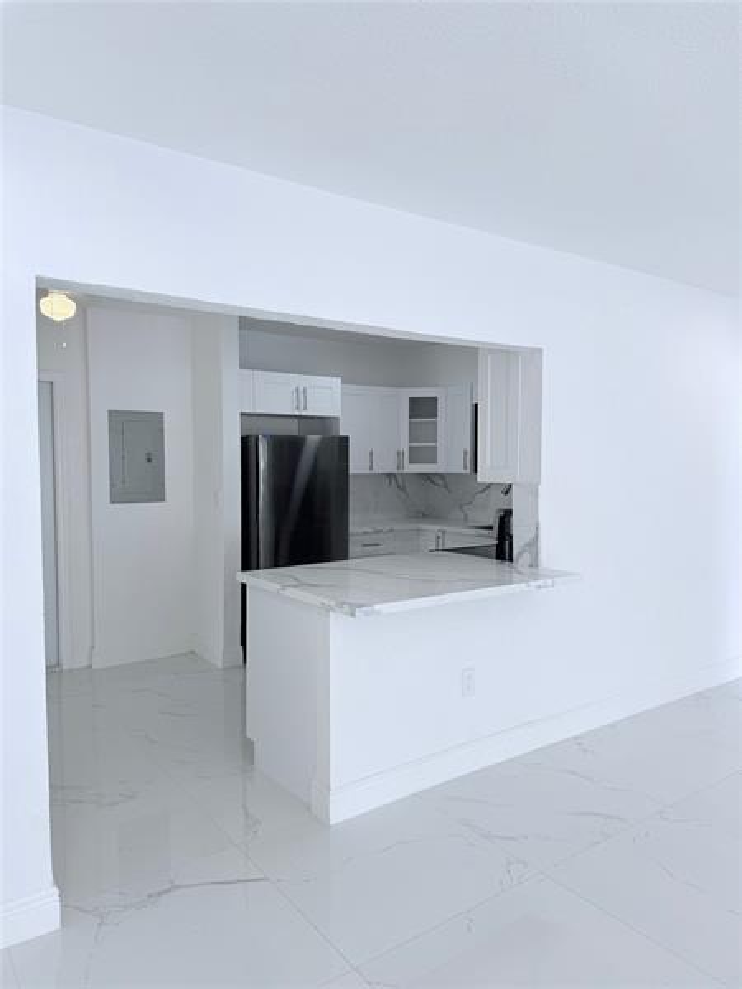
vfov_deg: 71.6
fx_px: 686
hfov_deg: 56.8
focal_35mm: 24
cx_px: 371
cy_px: 494
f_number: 1.78
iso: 64
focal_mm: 6.76
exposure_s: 1/173
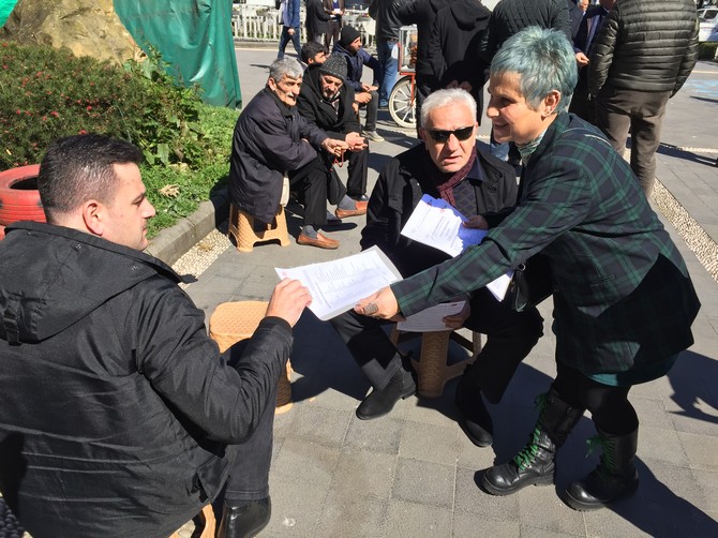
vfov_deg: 48.2
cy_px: 269
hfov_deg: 61.7
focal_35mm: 29
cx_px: 359
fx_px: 601
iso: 32
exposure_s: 1/1364
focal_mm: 4.15
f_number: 2.2
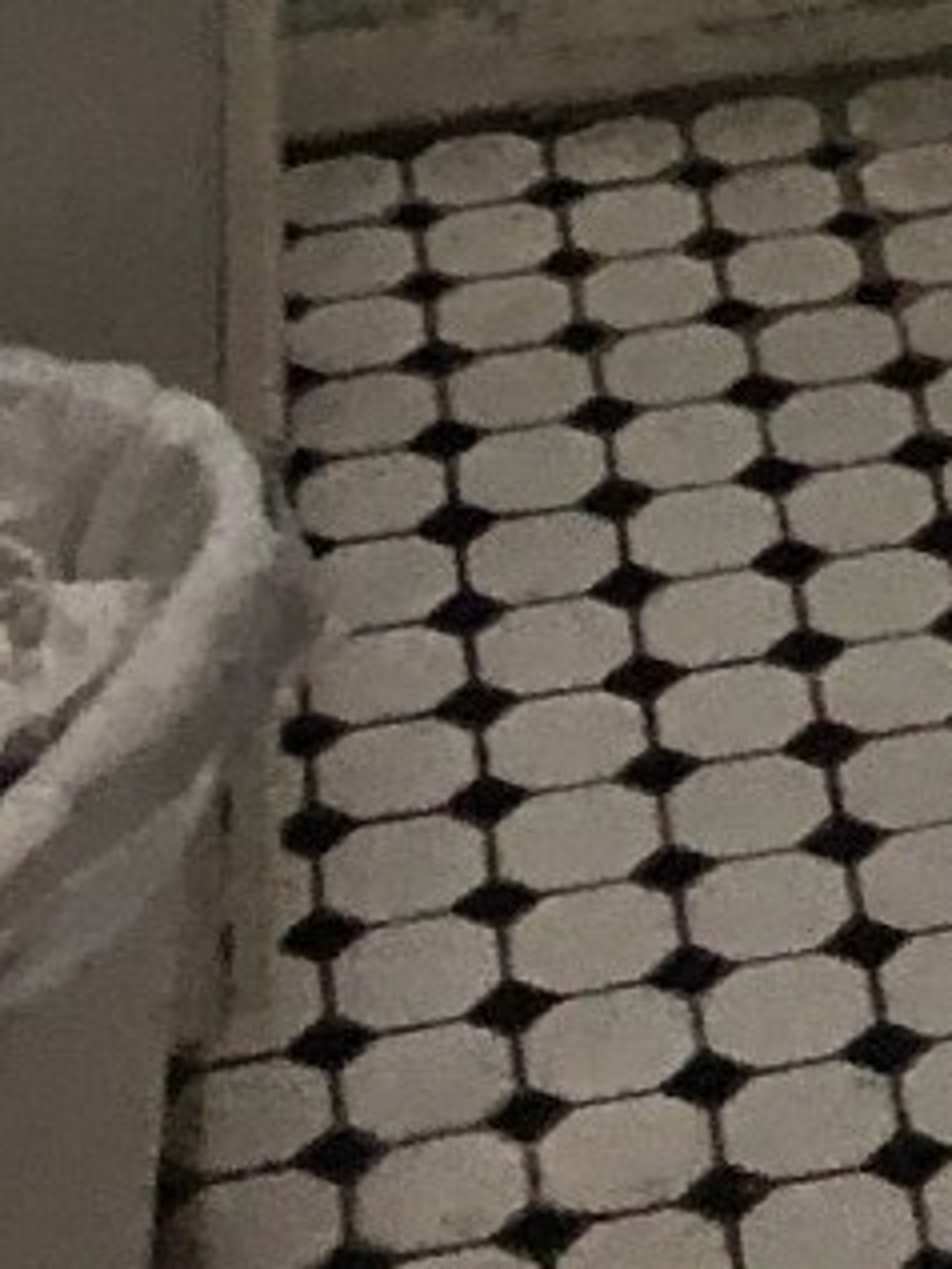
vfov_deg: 9.1
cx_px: 2388
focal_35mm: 181
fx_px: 6633
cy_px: -2402
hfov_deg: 7.6
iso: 100
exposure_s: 1/15
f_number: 1.8
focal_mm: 3.99
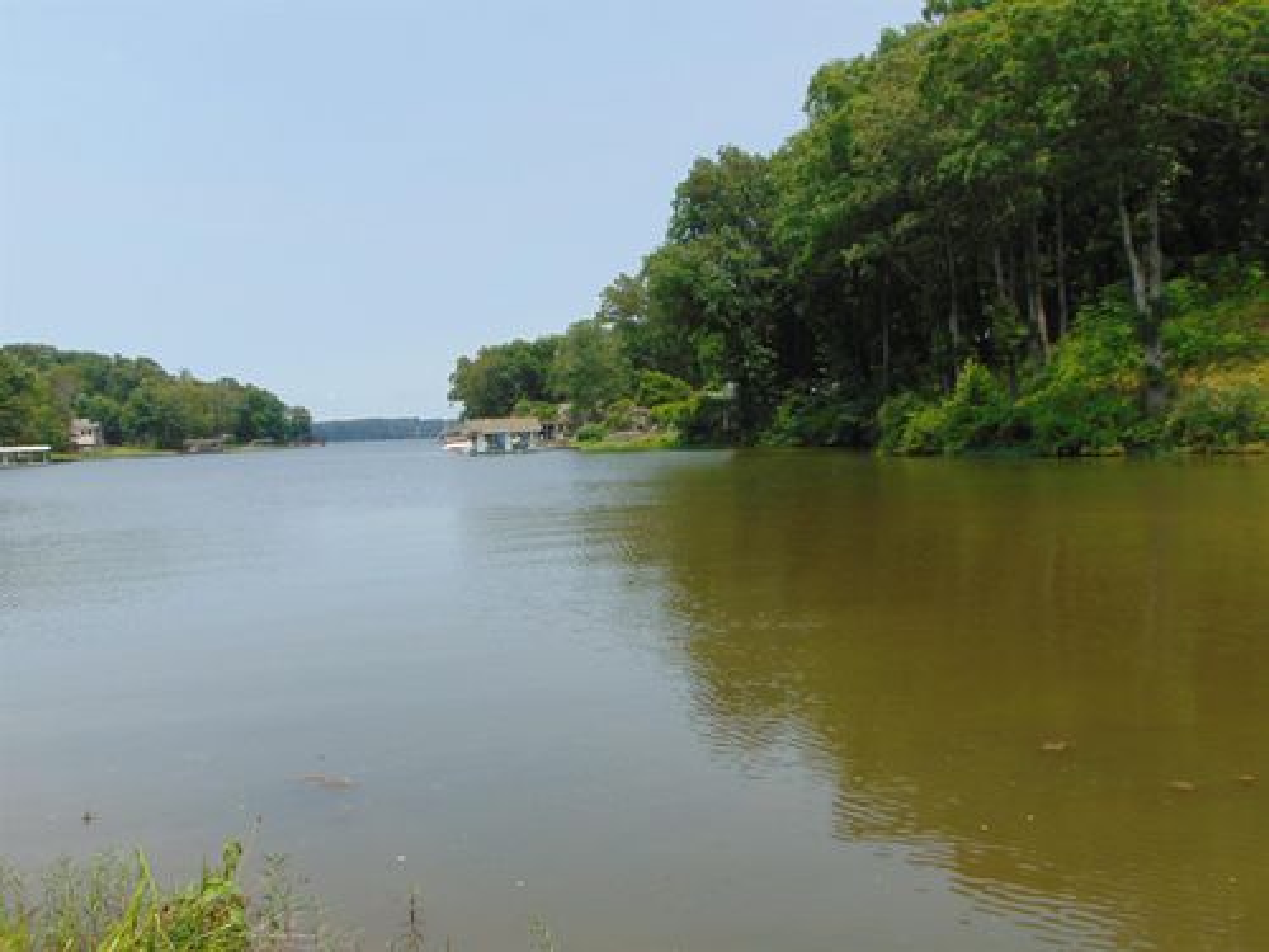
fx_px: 1283
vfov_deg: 40.7
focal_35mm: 35
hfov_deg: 52.6
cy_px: 476
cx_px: 634
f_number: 8.3
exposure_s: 1/160
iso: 80
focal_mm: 6.3
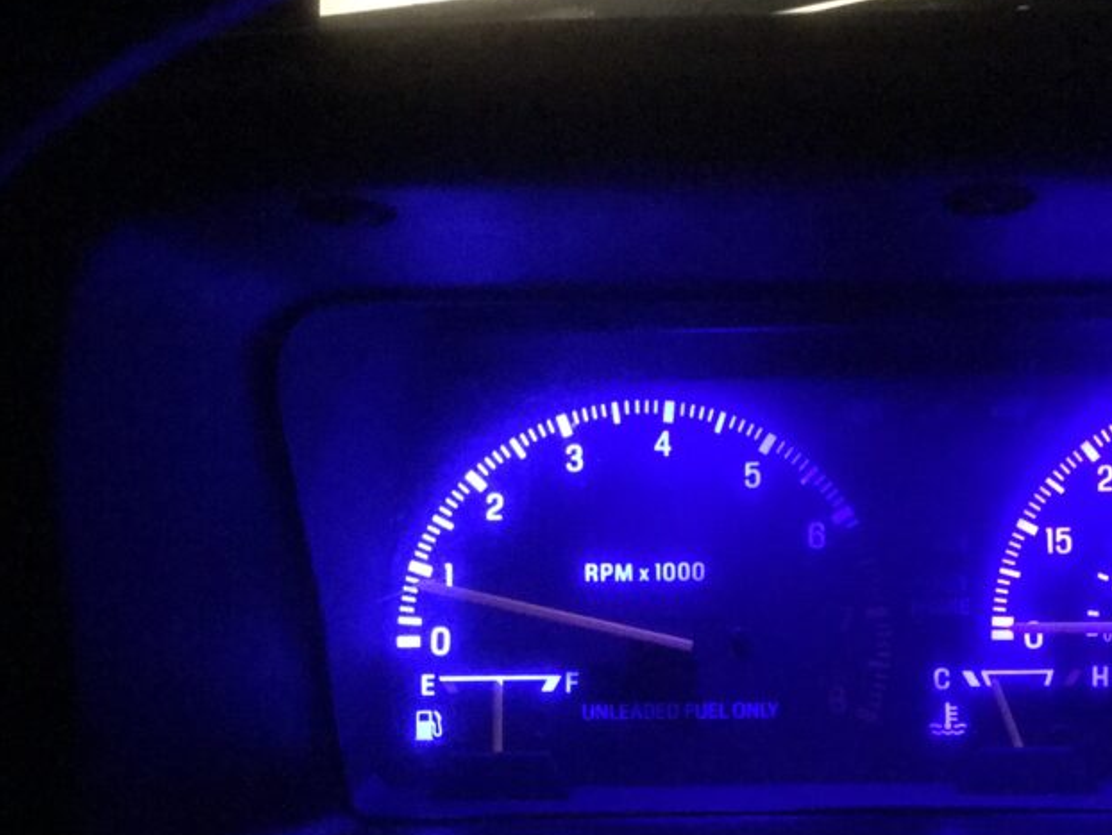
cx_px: 840
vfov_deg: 26.2
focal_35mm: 54
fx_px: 1735
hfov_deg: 34.7
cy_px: 751
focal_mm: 3.99
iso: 800
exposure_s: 1/4
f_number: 1.8
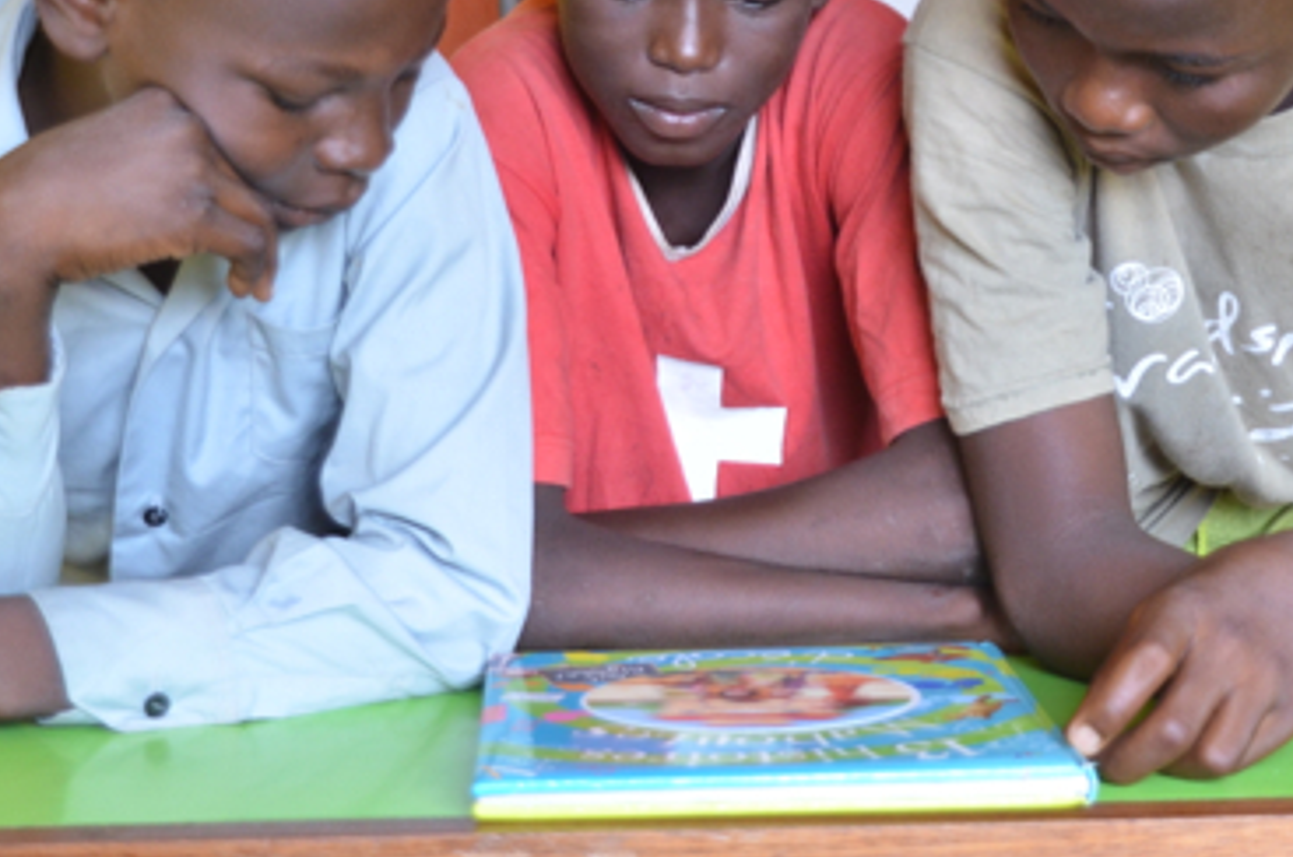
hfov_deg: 25.1
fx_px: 2899
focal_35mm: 81
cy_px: 235
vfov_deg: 16.7
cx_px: 801
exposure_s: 1/15
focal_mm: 31
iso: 800
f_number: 4.2
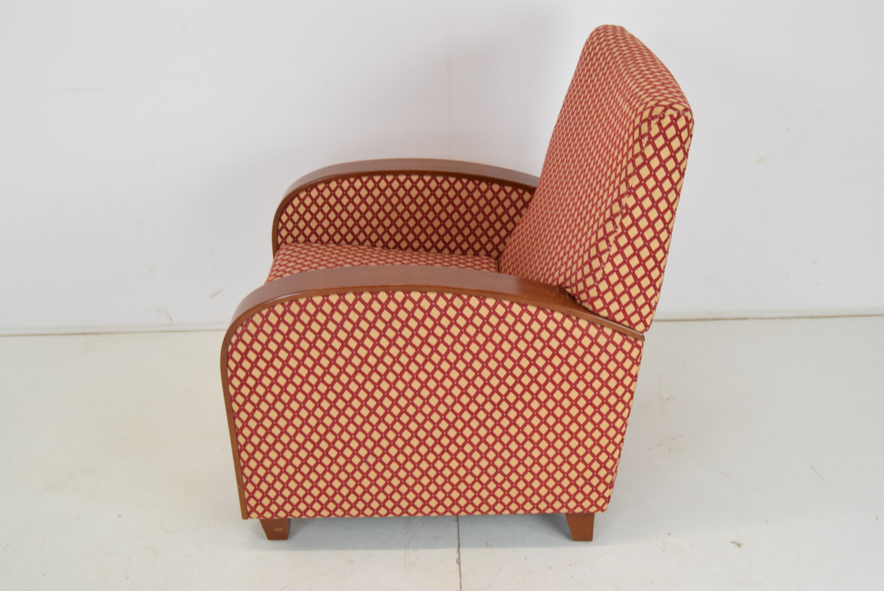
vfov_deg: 34.3
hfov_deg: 49.5
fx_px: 958
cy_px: 296
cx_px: 442
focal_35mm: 39
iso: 1600
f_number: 6.3
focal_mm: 26
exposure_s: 1/160
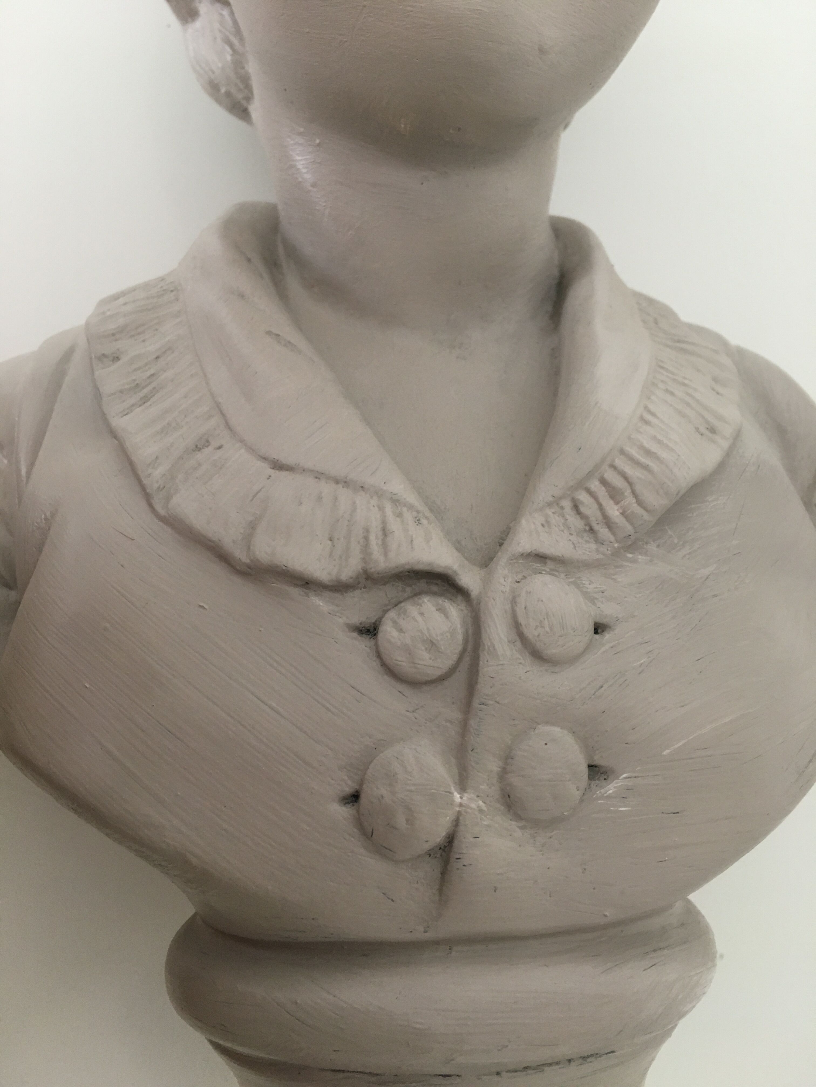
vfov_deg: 61.7
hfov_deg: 48.2
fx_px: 911
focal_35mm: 29
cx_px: 408
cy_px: 544
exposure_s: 1/33
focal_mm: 4.15
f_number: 2.2
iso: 125
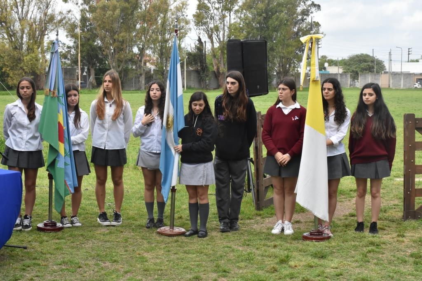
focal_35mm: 63
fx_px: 739
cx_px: 211
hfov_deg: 31.9
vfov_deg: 21.6
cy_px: 140
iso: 1600
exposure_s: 1/800
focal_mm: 42
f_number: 14
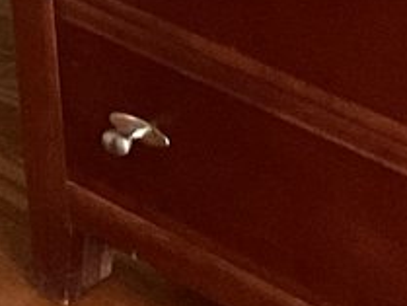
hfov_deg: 9.0
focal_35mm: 210
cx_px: 710
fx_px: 2471
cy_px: -512
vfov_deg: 6.6
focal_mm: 3
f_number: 1.8
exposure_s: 1/30
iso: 400
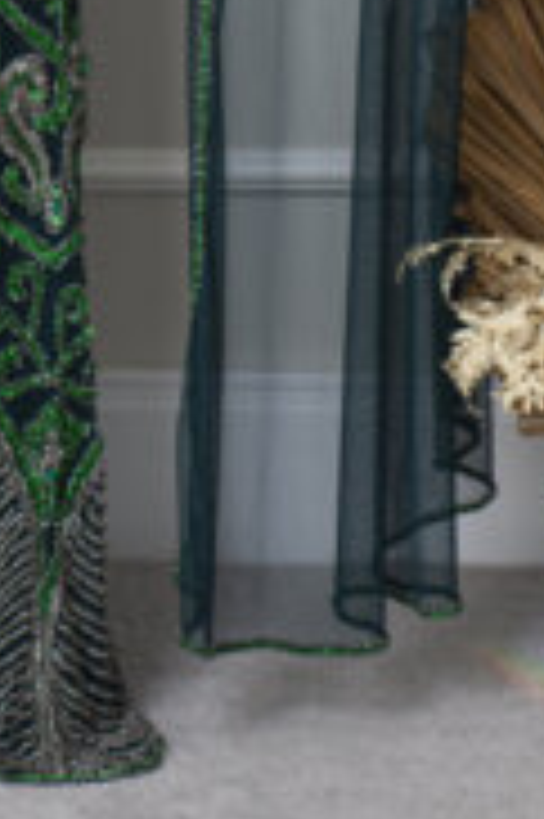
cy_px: -688
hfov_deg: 6.6
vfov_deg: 9.5
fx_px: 4678
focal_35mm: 206
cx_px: -135
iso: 100
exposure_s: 1/80
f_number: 5
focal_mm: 50
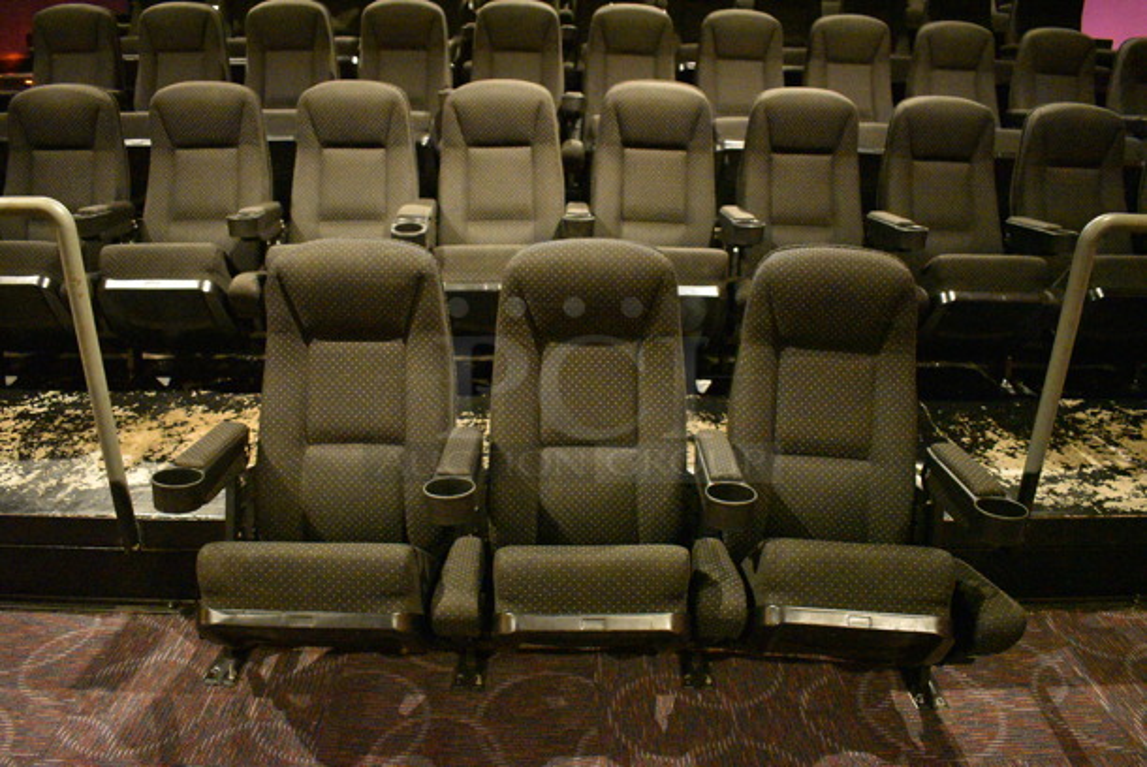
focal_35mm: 27
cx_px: 574
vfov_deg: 48.0
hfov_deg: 67.3
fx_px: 861
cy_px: 384
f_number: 3.5
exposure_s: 1/20
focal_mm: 18
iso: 12800
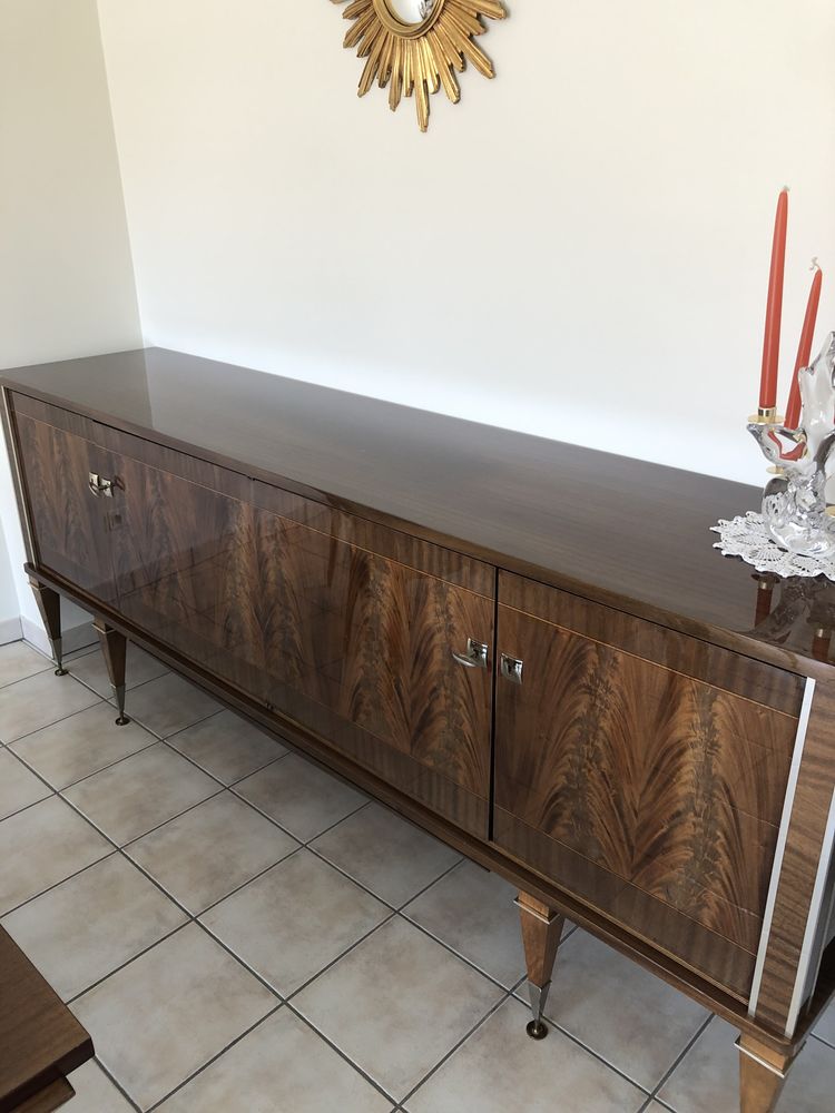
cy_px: 556
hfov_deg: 49.7
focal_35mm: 28
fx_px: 901
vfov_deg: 63.4
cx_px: 418
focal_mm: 3.99
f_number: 1.8
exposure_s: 1/33
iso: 25
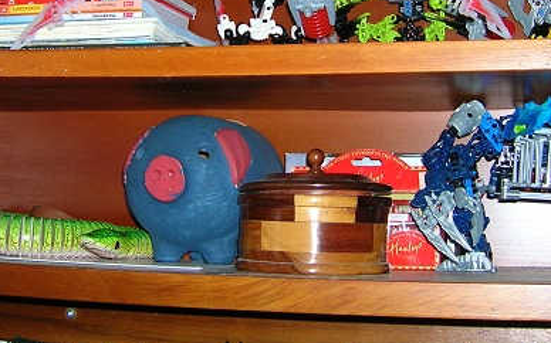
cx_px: 291
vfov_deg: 19.6
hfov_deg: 31.5
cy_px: 32
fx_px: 976
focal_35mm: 65
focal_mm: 5.7
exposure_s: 1/60.1
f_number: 2.9
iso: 50
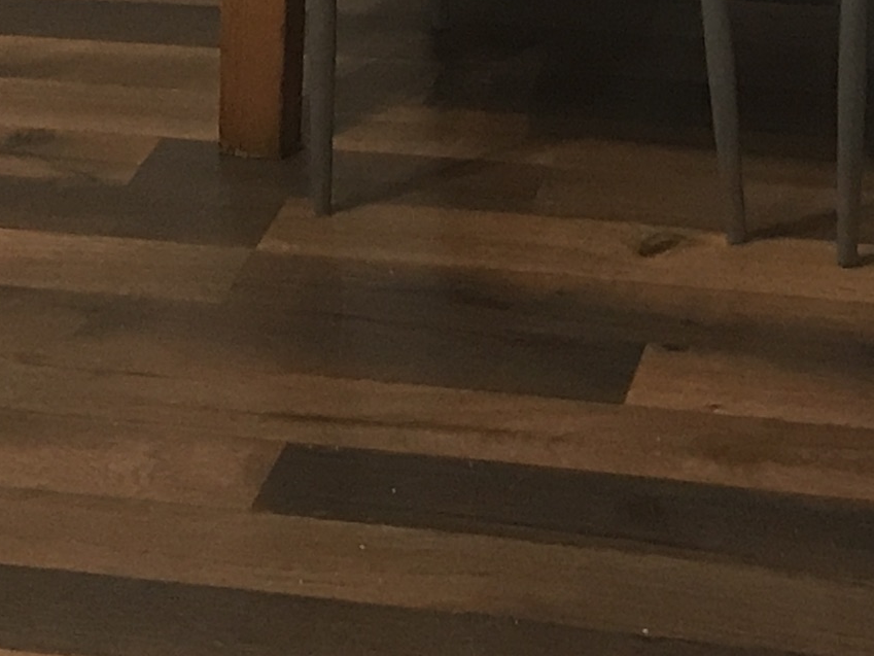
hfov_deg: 14.8
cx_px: 289
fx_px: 3359
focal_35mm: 133
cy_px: -456
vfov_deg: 10.6
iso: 80
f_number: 1.8
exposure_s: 1/17
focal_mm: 3.99
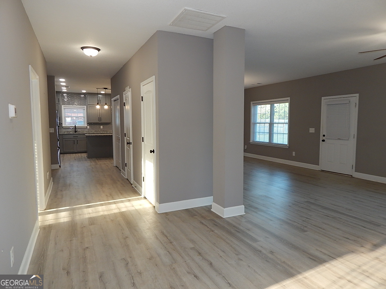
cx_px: 193
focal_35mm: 23
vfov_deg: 58.9
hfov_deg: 73.9
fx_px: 256
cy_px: 144
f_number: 3
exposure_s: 1/30
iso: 140
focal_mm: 4
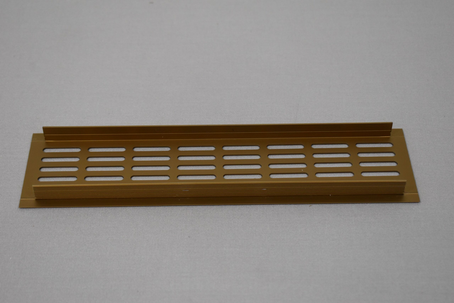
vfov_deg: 19.7
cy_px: 152
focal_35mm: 69
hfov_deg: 29.2
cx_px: 227
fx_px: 870
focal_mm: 46
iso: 800
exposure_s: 1/250
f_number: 5.3
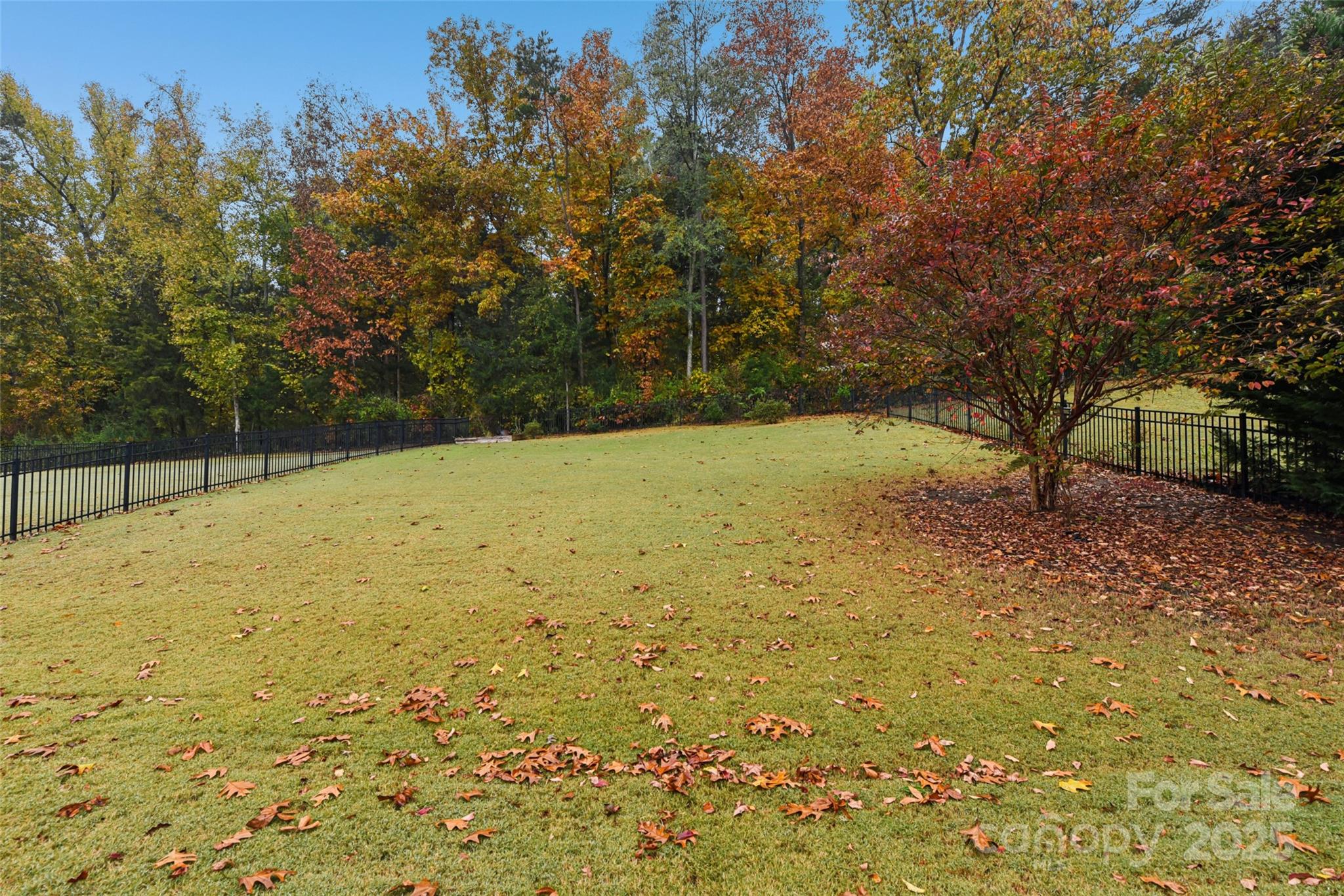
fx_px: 523
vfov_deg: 81.2
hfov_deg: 104.2
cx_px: 672
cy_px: 448
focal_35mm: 14
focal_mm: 14
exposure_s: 1/125
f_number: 8
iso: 200
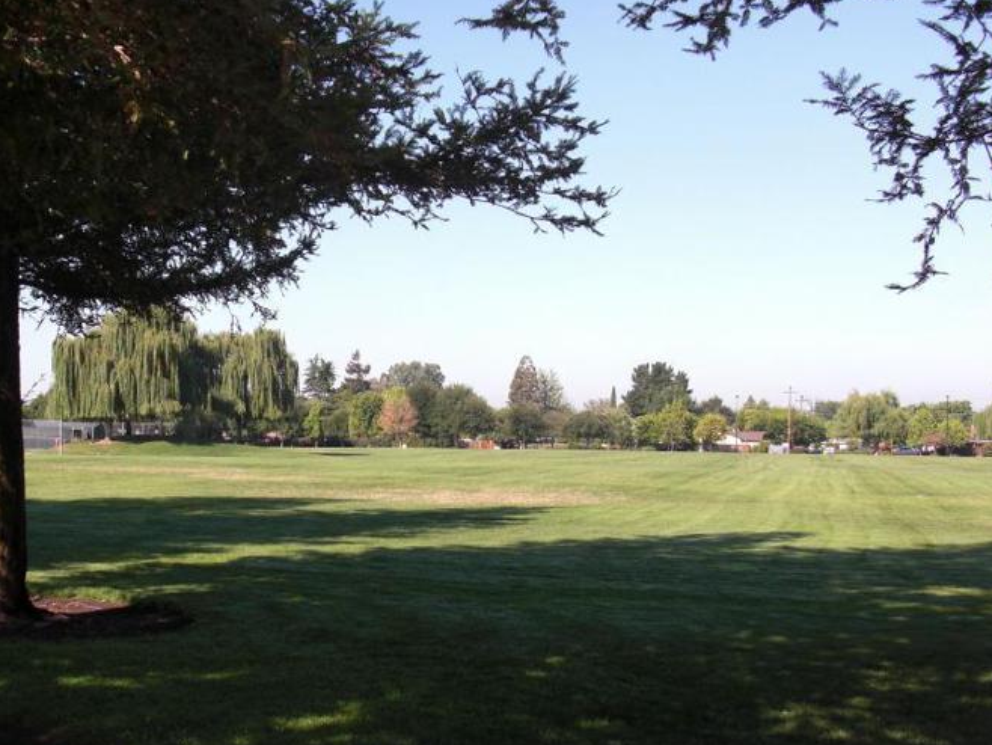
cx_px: 309
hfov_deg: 33.9
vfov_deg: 26.1
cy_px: 449
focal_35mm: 56
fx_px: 1605
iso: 50
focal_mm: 6.3
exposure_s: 1/640
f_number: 2.8
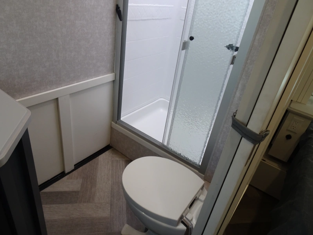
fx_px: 217
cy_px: 118
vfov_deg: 56.8
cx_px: 156
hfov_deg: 71.6
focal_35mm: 24
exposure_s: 1/30
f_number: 3.5
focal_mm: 4.1
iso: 100
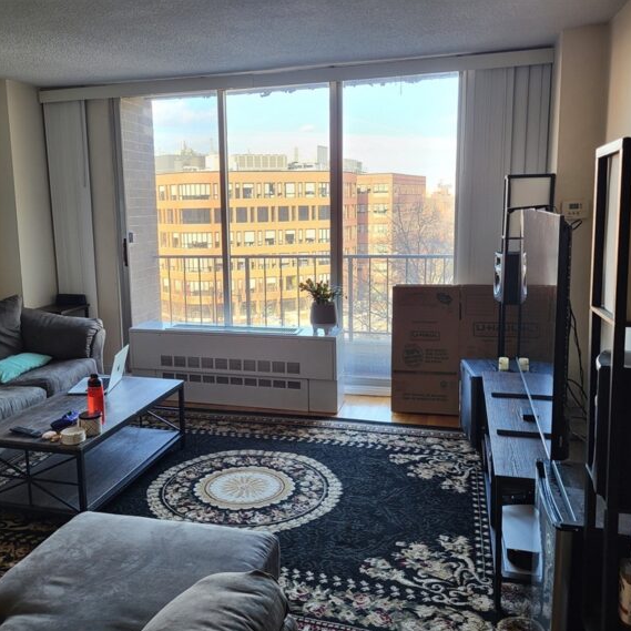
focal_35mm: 31
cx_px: 263
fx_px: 639
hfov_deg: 52.3
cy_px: 318
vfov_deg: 52.5
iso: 64
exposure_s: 1/120
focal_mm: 5.4
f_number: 1.8
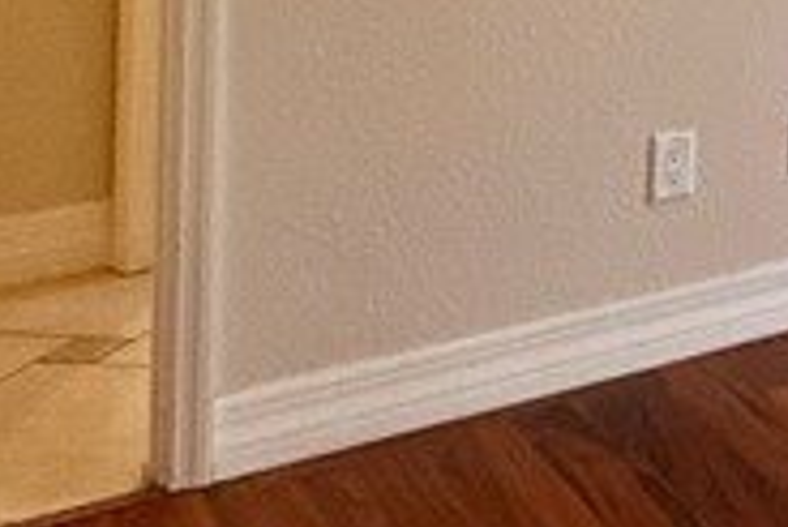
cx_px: 1358
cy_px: -360
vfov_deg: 15.1
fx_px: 1774
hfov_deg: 19.6
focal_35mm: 81
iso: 160
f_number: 2.2
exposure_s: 1/120
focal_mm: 2.22
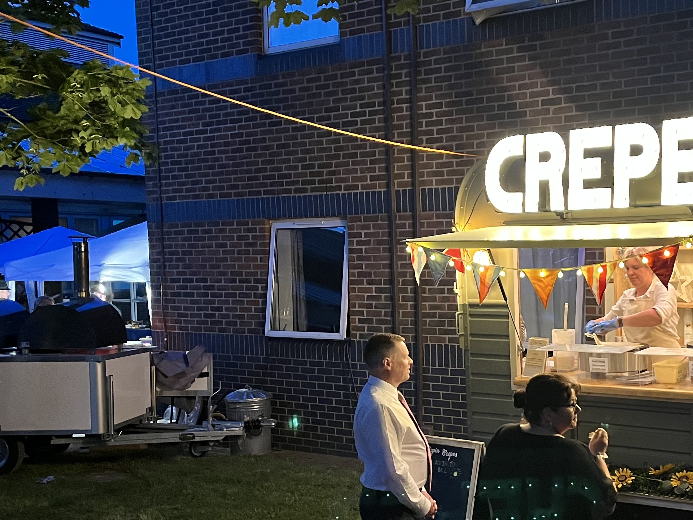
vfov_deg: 29.5
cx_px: 548
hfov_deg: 37.6
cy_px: 345
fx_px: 981
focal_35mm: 49
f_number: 1.6
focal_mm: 5.1
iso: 400
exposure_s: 1/33
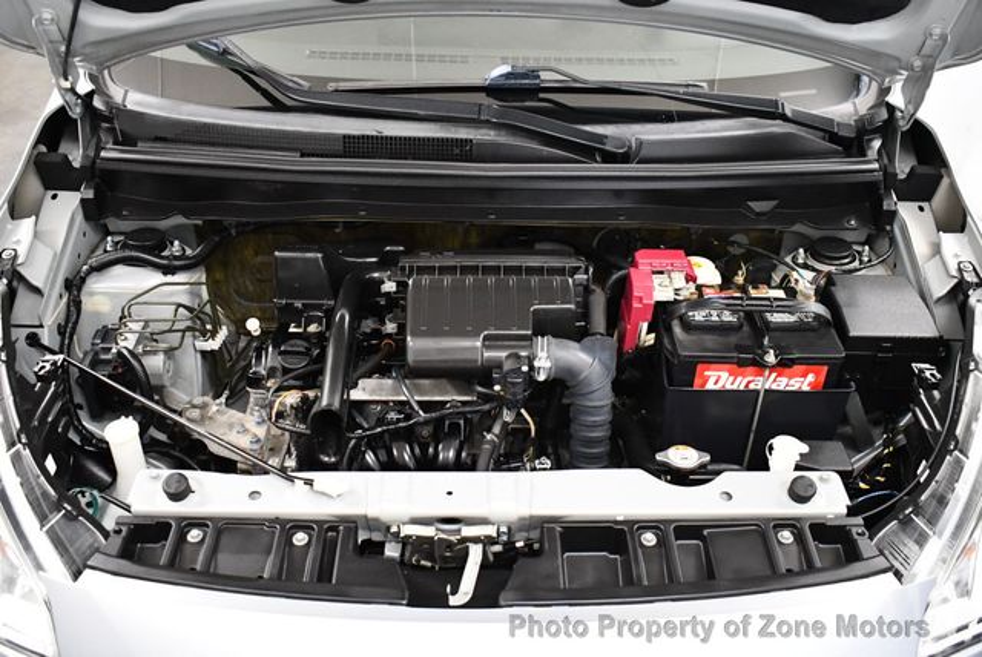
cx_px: 491
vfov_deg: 36.9
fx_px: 983
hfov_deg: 53.1
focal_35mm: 36
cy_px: 328
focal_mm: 18
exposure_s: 1/125
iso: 3200
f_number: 3.5
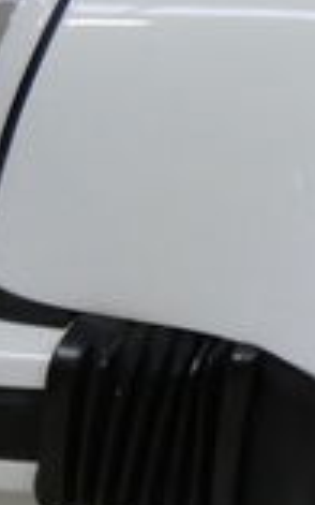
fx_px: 2860
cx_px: 652
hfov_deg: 6.1
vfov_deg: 10.0
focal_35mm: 208
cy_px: 524
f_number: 4.1
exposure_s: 1/125
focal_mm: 20
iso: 2500
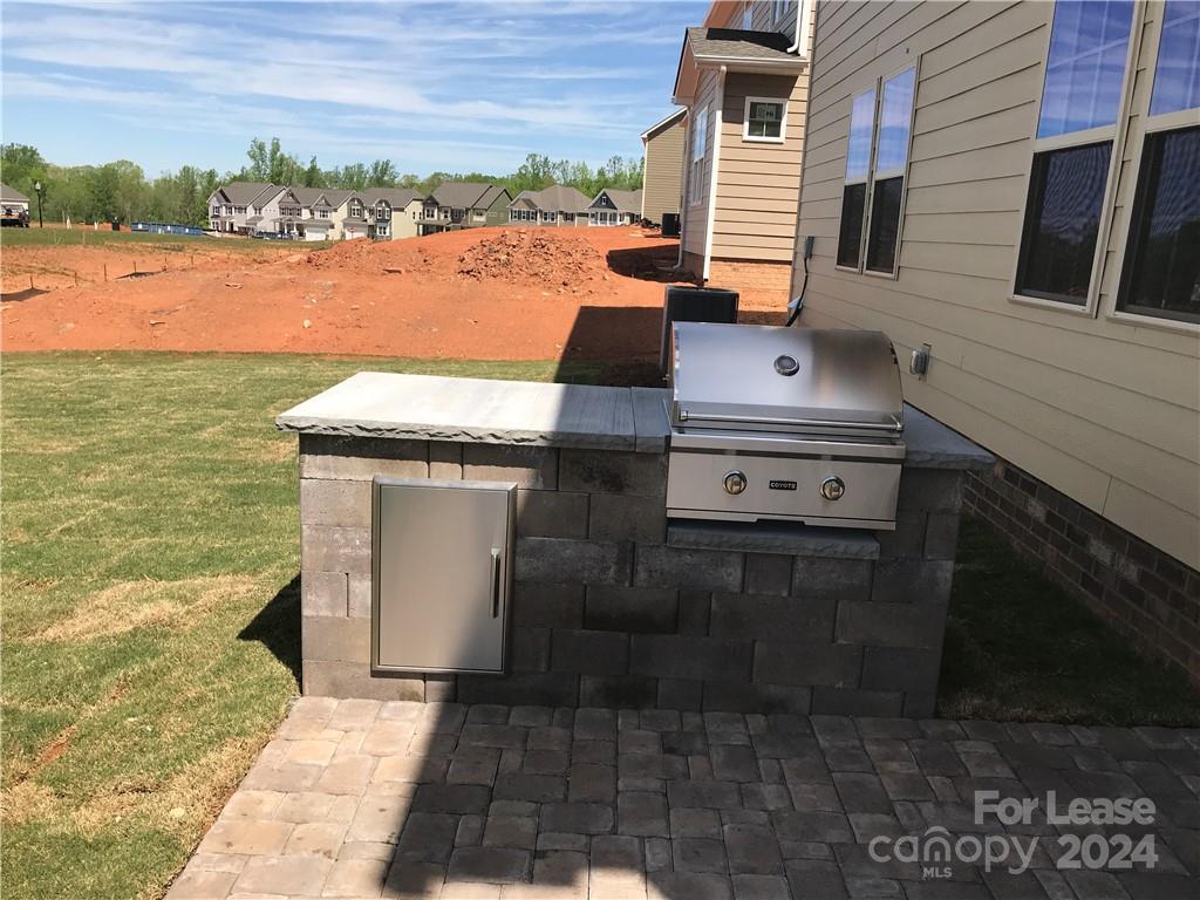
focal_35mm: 28
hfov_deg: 63.4
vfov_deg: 49.7
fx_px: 971
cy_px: 450
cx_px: 600
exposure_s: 1/2398
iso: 20
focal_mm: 3.99
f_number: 1.8
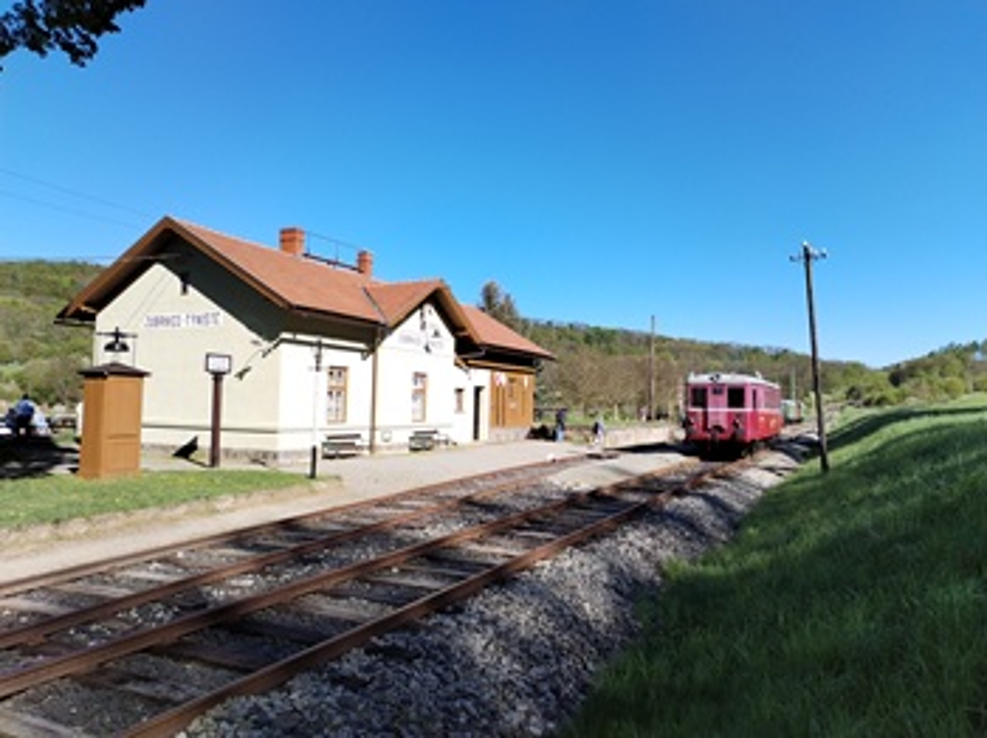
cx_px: 494
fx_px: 826
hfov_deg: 61.7
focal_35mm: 29
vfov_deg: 48.2
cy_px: 369
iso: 100
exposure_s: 1/1073
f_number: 1.8
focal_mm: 4.75
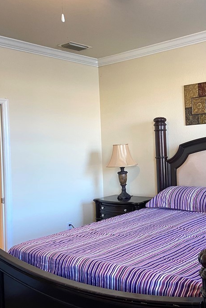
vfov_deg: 48.4
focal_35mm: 40
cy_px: 138
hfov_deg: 32.4
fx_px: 343
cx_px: 168
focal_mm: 4.25
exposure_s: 1/60
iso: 200
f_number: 1.8
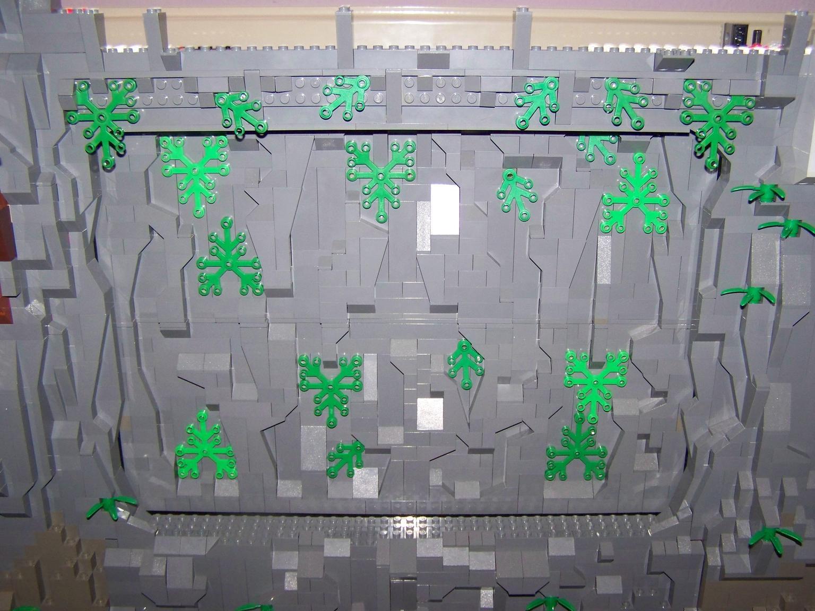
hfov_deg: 49.0
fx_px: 895
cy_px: 306
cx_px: 408
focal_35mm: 38
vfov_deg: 37.7
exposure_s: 1/30
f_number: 2.8
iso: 200
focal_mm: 6.3
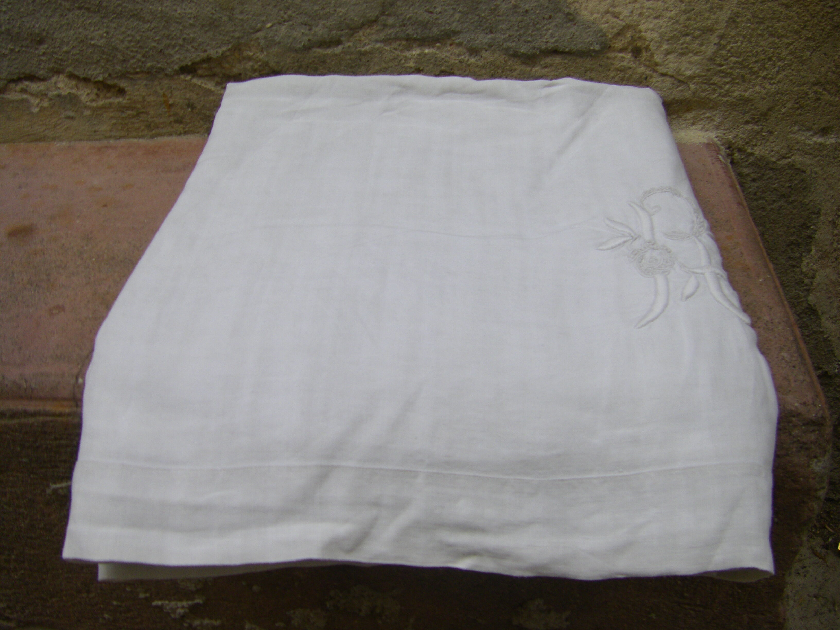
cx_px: 420
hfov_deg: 49.0
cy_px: 315
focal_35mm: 38
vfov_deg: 37.7
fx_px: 922
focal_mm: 6.3
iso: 125
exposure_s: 1/100
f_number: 3.5
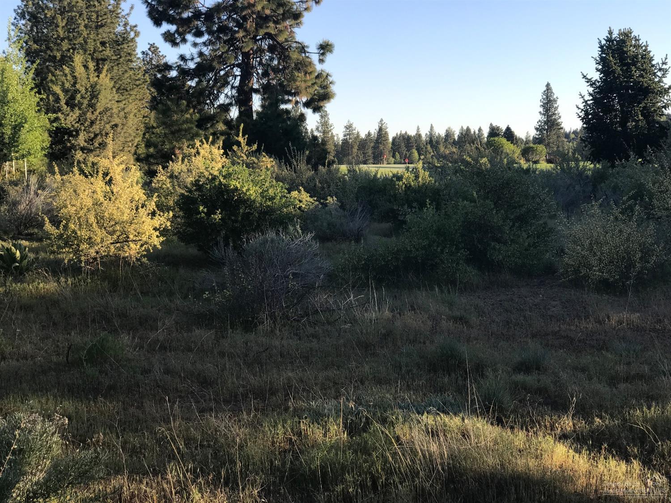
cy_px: 252
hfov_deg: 33.8
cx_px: 336
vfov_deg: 25.6
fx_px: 1105
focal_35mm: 57
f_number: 2.8
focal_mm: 6.6
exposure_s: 1/244
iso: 20
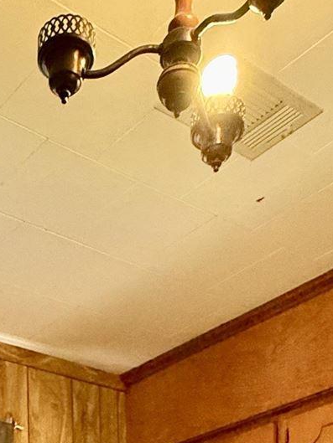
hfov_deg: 22.8
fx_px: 782
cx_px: -24
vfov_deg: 23.6
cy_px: 703
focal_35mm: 61
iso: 500
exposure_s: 1/120
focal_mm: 2.22
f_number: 2.2
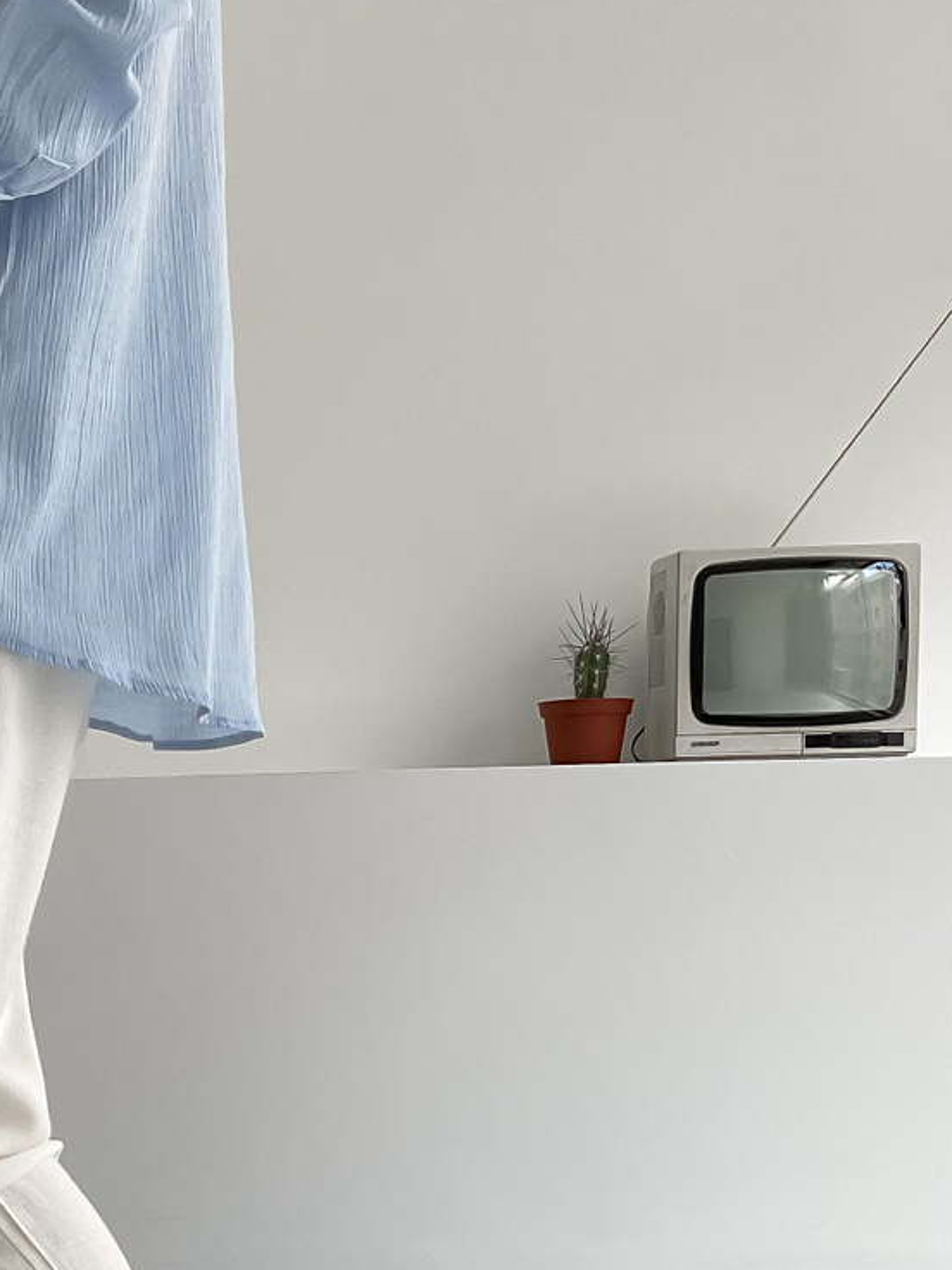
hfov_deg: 22.3
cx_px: -21
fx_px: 2312
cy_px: 1096
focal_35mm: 63
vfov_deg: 29.7
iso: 40
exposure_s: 1/120
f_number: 1.8
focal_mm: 3
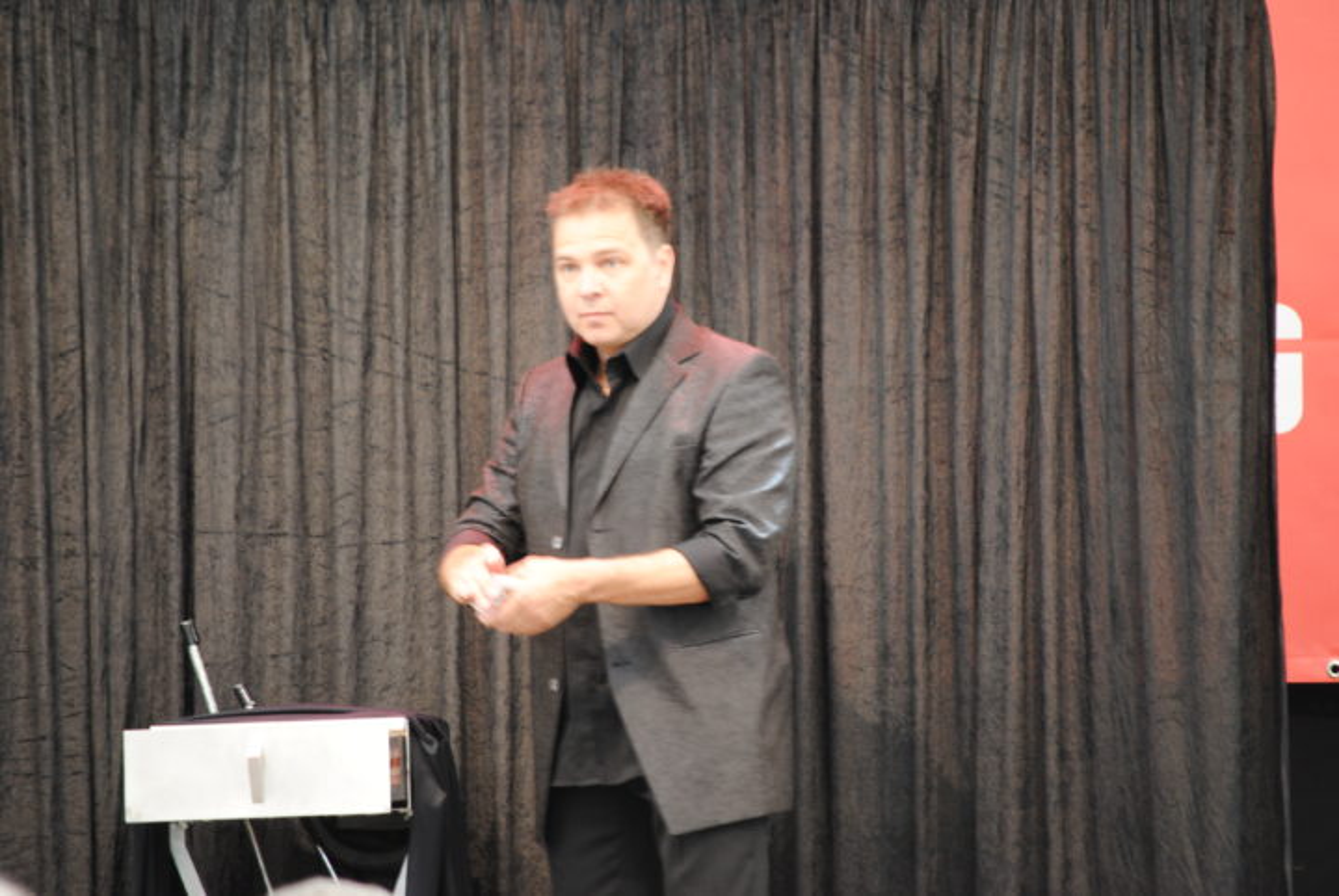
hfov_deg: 6.9
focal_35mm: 300
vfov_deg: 4.6
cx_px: 670
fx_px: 11172
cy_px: 448
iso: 400
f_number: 5.6
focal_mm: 200
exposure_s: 1/40
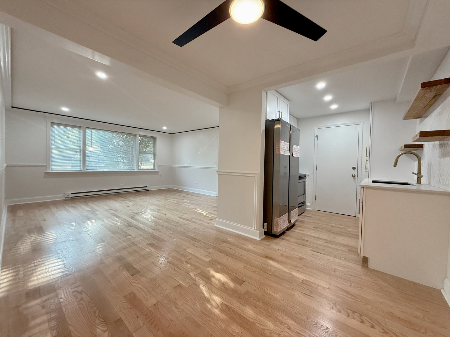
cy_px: 168
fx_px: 182
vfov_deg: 85.7
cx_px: 225
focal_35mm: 14
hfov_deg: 102.1
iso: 200
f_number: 2.2
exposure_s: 1/120
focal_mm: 2.22
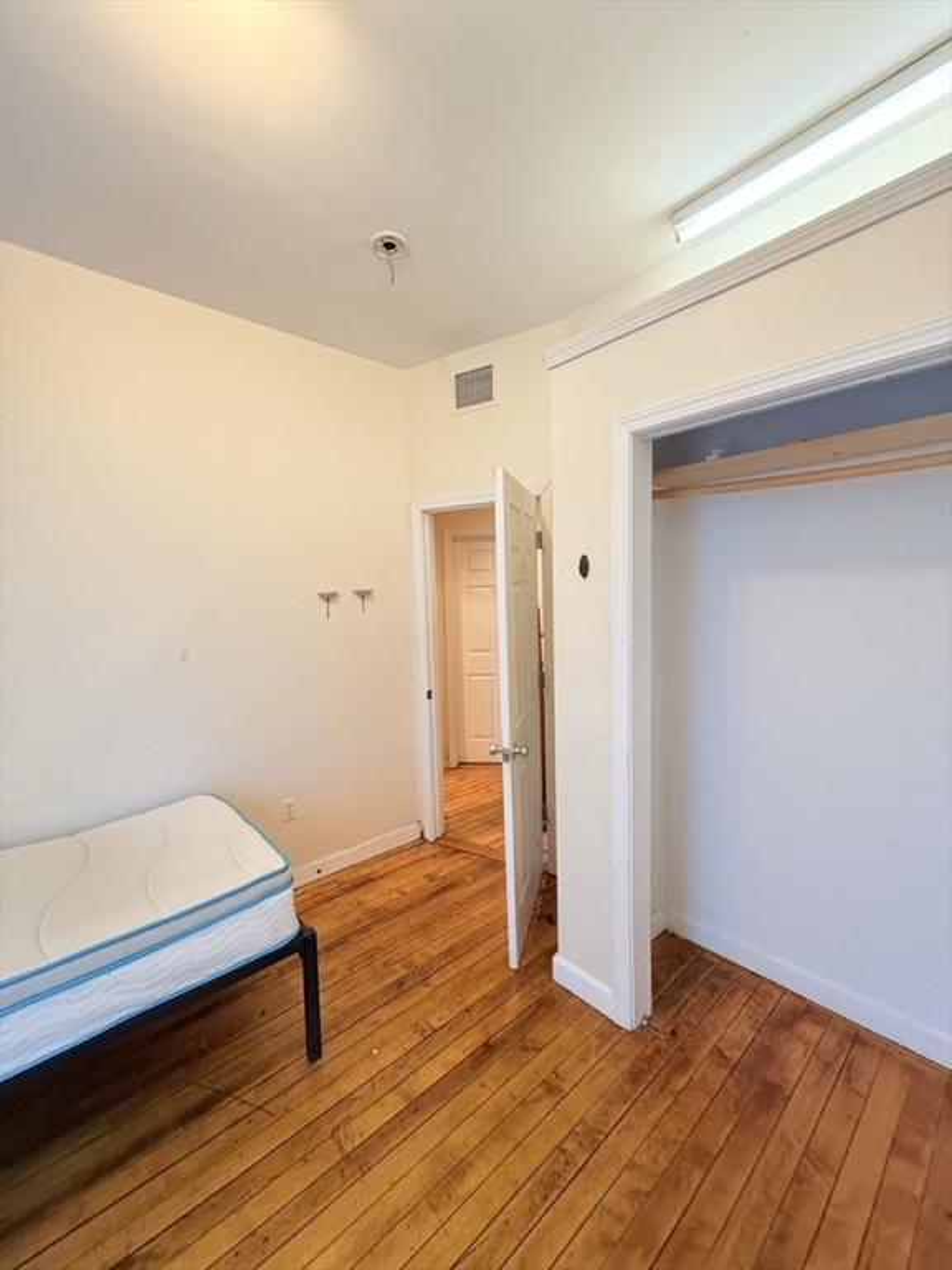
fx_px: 513
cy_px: 635
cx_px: 476
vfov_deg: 102.1
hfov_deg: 85.7
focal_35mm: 14
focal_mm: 2.22
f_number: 2.2
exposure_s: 1/60
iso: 200
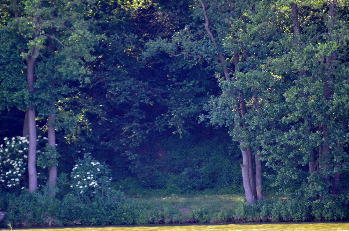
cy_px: 116
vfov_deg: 3.0
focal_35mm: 450
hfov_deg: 4.6
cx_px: 174
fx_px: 4352
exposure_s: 1/500
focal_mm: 300
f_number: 5.6
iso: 1600
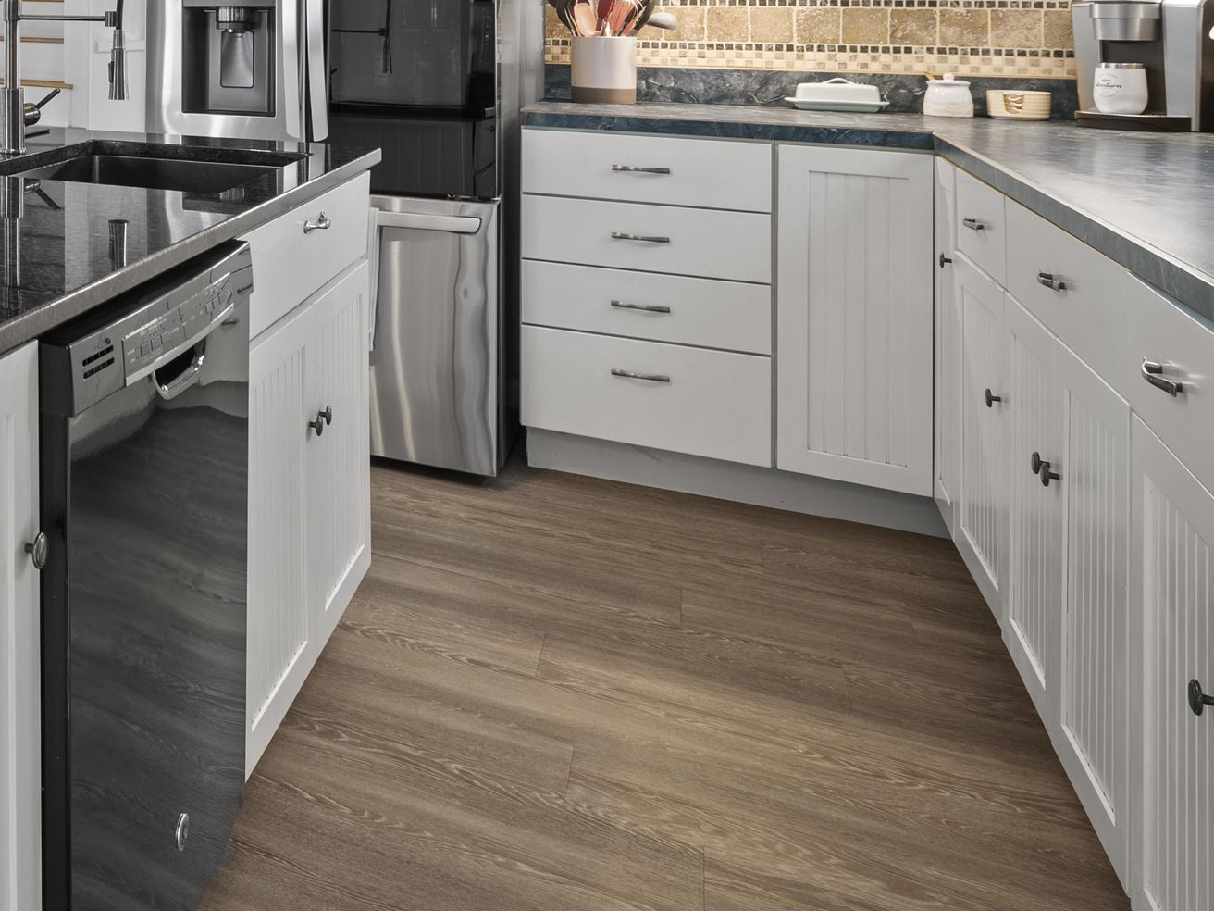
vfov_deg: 35.9
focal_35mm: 36
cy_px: 4
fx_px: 1263
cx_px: -118
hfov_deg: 41.2
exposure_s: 1.3
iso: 250
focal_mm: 16
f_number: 7.1
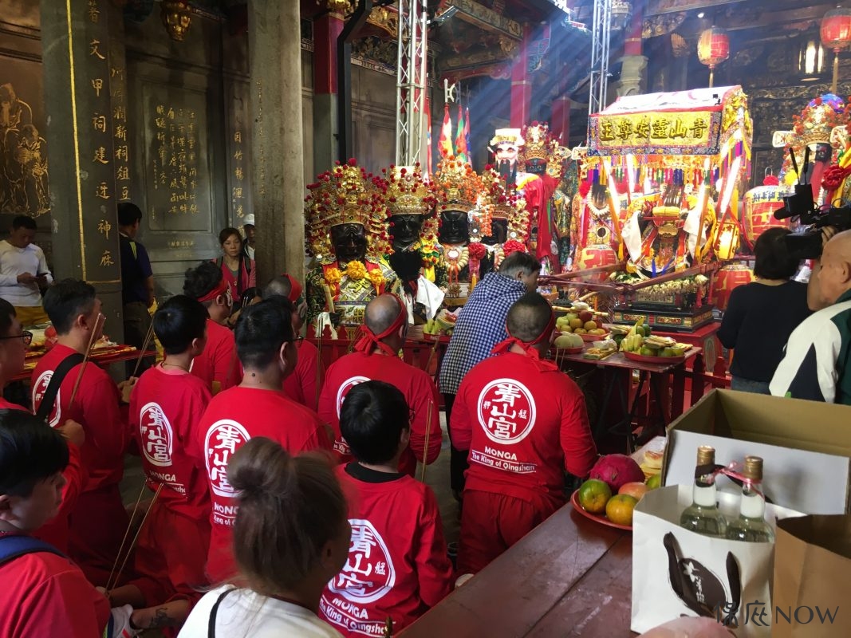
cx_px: 426
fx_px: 713
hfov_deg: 61.7
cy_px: 319
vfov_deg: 48.2
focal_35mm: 29
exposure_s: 1/30
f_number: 2.2
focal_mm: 4.15
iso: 64
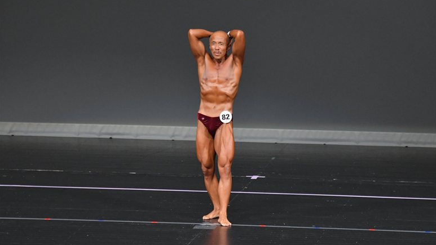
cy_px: 124
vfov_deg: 3.9
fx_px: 3642
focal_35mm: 315
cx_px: 218
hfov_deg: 6.9
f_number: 5.6
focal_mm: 200
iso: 4000
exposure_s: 1/400
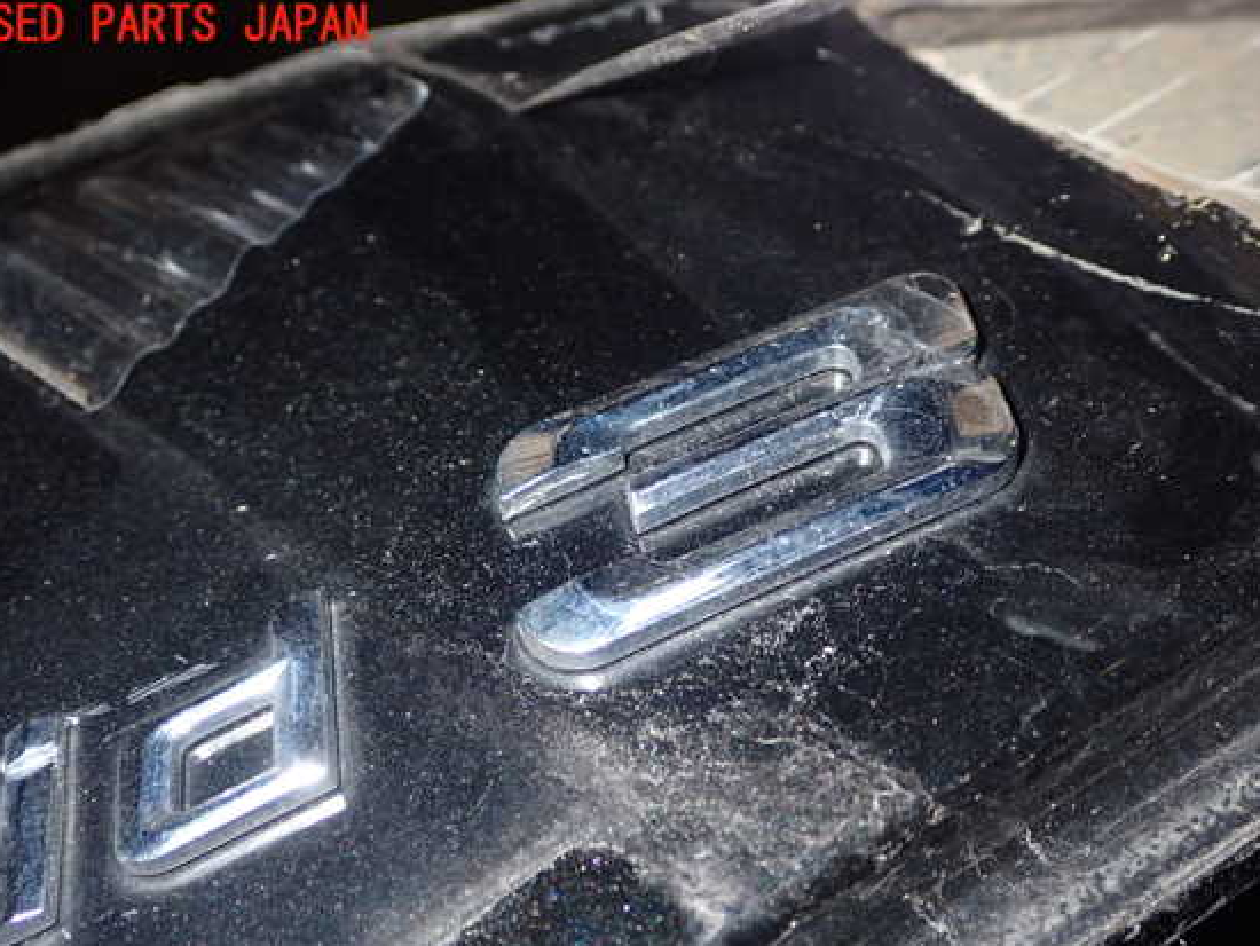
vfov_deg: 30.3
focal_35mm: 48
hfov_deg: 39.6
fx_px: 1748
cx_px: 639
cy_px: 513
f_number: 9
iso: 400
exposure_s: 1/40
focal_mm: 7.84
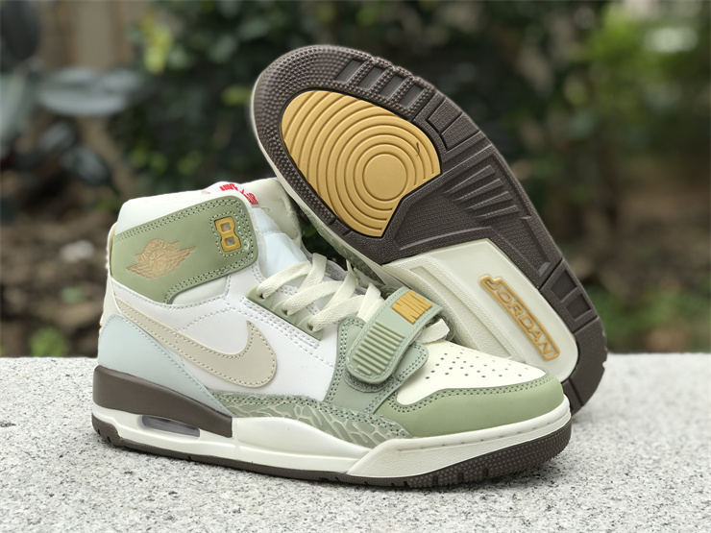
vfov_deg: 25.7
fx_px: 1171
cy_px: 266
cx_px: 356
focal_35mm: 57
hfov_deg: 33.8
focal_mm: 6.6
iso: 20
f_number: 2.8
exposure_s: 1/150
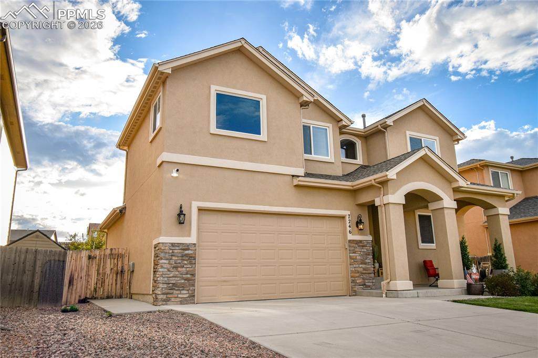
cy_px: 179
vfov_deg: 47.9
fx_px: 403
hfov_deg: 67.4
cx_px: 269
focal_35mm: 27
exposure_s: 1/500
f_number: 8
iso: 320
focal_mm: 18
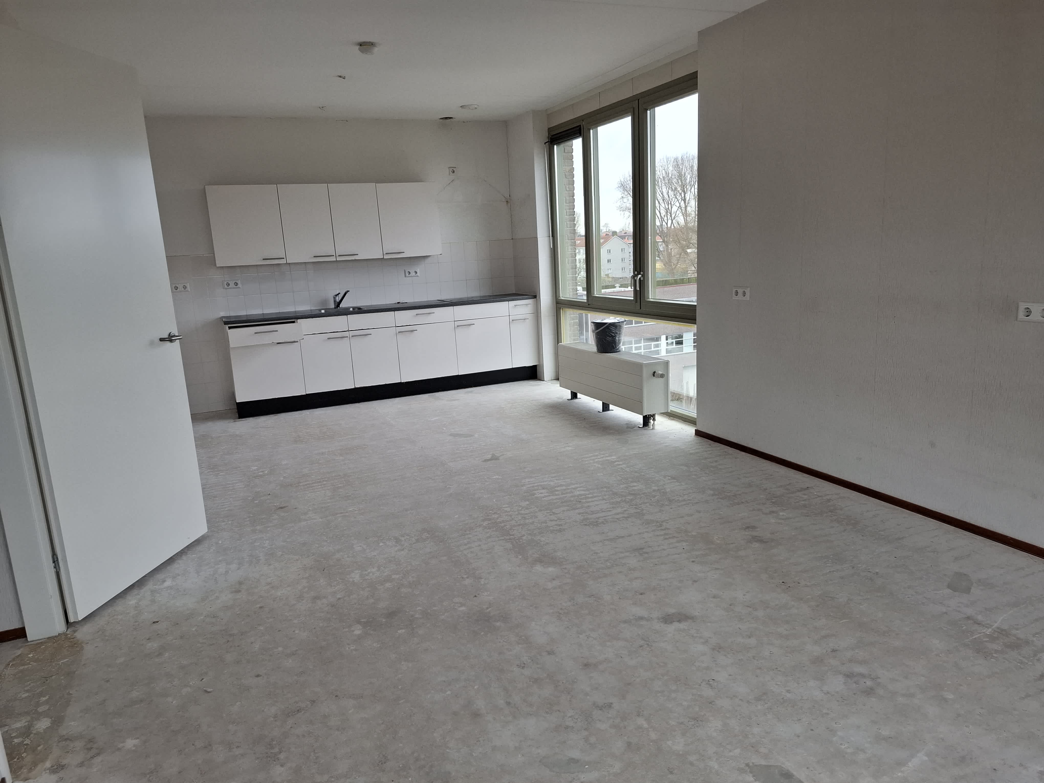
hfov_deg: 73.9
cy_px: 392
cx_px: 522
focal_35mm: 23
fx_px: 694
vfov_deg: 58.9
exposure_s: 1/100
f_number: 1.8
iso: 50
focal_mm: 5.5
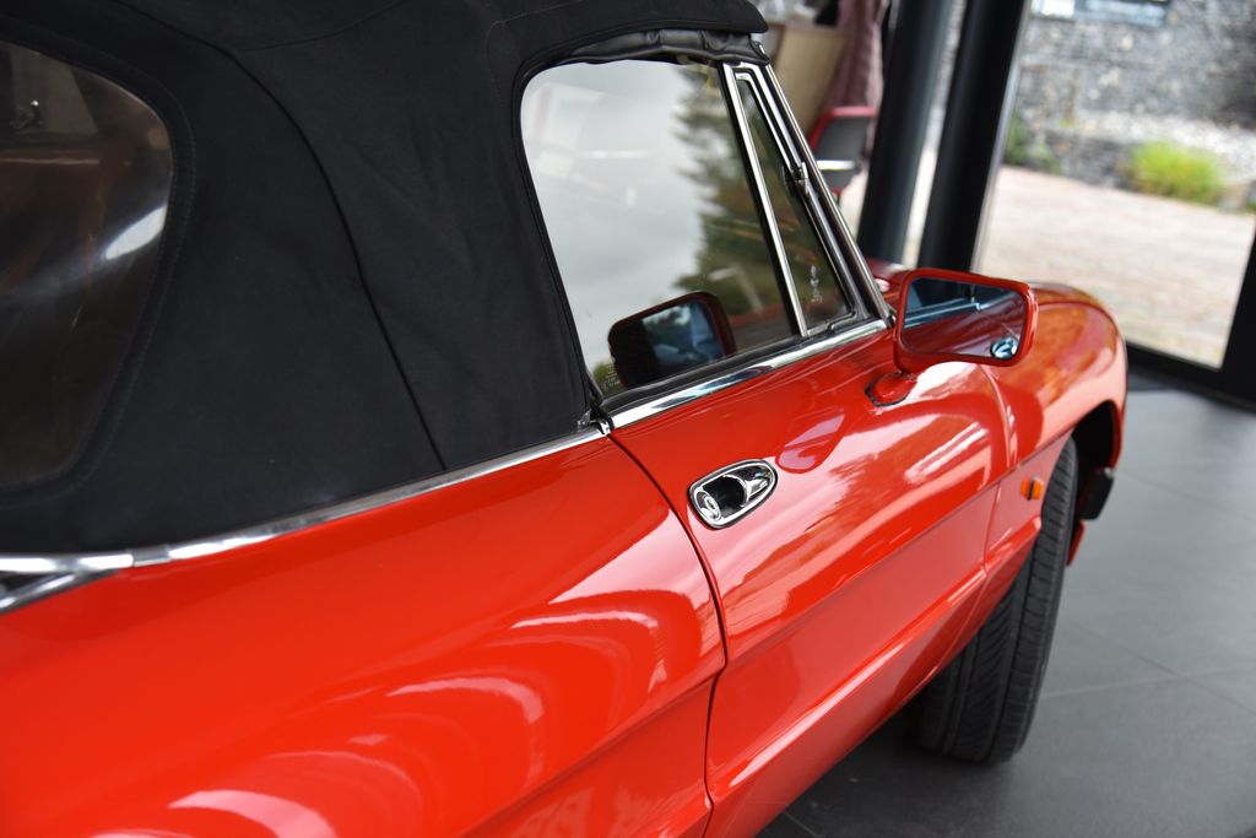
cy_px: 419
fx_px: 1745
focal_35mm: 50
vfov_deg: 27.0
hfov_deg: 39.6
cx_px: 628
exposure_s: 1/80
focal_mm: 50
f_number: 4.5
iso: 500
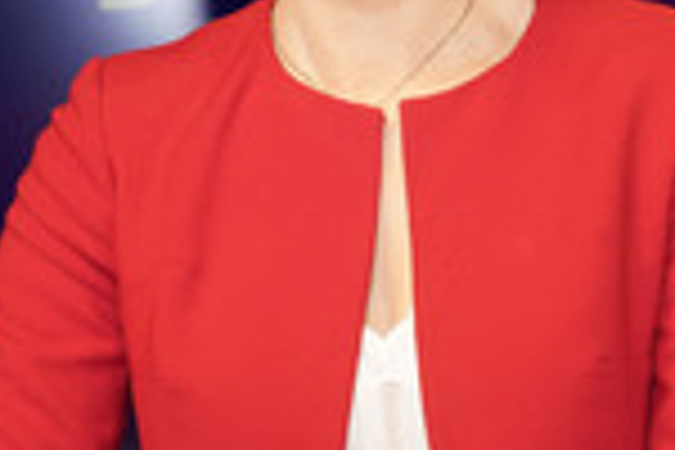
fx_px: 2531
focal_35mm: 135
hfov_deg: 15.2
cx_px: 443
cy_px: 130
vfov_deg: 10.1
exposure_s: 1/125
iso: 2000
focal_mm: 45
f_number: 5.6
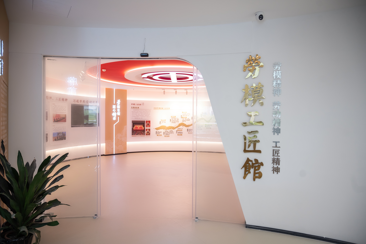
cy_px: 122
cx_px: 183
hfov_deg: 73.7
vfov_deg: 53.1
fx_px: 244
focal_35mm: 24
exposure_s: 1/160
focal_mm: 24
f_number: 4
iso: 250
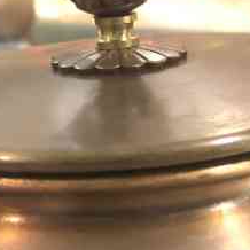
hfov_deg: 16.4
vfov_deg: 15.4
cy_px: 356
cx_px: 148
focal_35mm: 106
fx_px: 866
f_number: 1.8
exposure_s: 1/4
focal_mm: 3.99
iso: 100
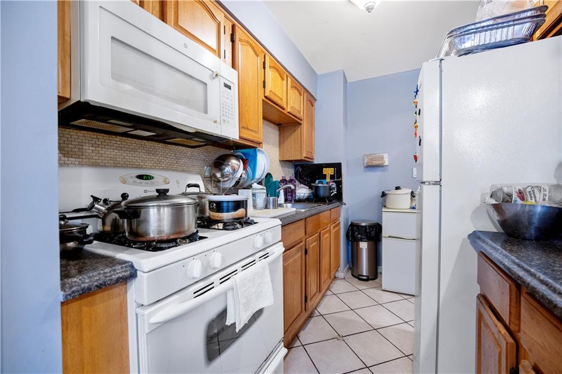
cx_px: 281
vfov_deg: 81.2
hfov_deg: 104.3
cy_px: 187
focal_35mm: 14
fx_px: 218
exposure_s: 1/10
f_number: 4
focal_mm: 14
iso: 640
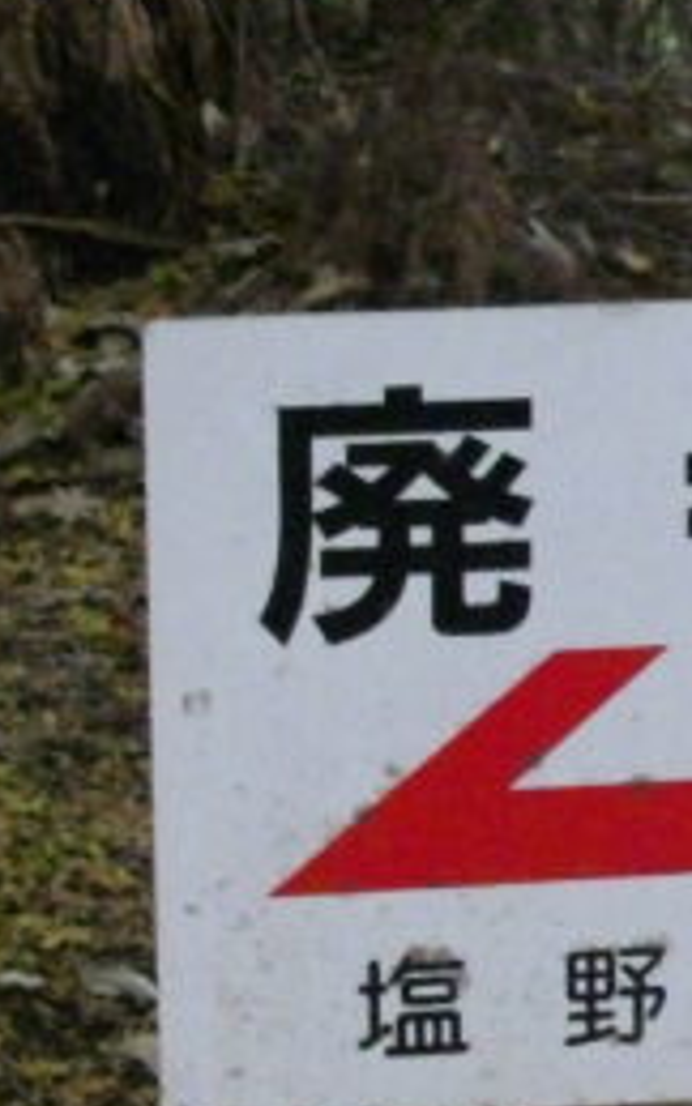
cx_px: 701
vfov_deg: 13.5
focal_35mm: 155
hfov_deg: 8.4
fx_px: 4674
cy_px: 551
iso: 366
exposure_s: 1/50
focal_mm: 6.2
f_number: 2.8
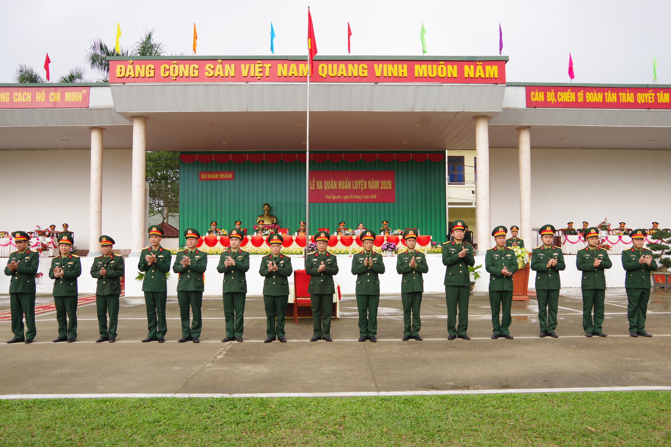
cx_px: 336
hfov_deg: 67.4
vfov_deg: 47.9
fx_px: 503
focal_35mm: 27
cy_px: 224
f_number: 6.3
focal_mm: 18
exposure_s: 1/200
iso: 200
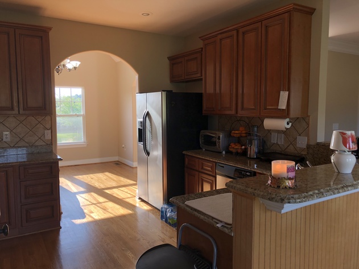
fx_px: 290
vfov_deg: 49.7
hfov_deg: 63.5
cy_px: 134
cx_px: 180
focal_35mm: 28
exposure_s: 1/120
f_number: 1.8
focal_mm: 3.99
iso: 25
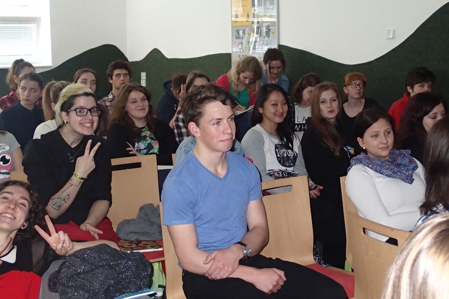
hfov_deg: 38.2
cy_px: 134
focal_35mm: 52
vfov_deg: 26.0
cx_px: 223
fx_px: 649
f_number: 3.2
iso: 640
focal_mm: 8.99
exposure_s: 1/50
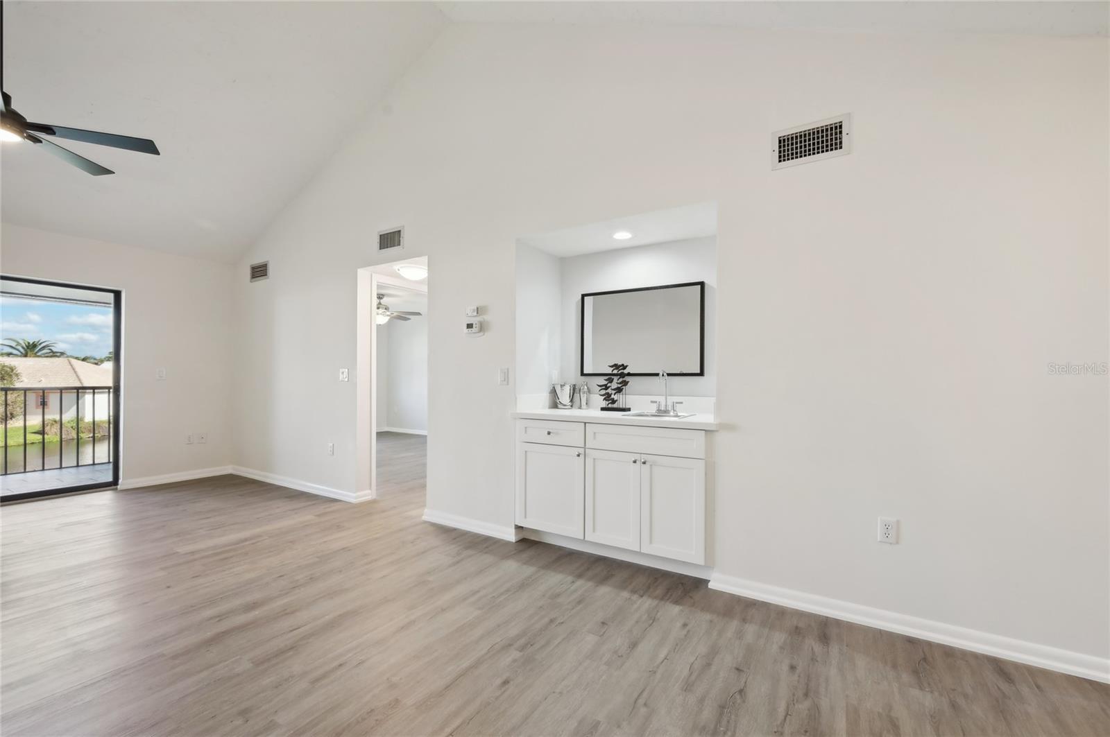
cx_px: 555
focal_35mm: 14
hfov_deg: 104.3
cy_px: 368
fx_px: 431
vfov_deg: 81.1
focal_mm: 14
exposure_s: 1/40
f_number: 8
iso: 400
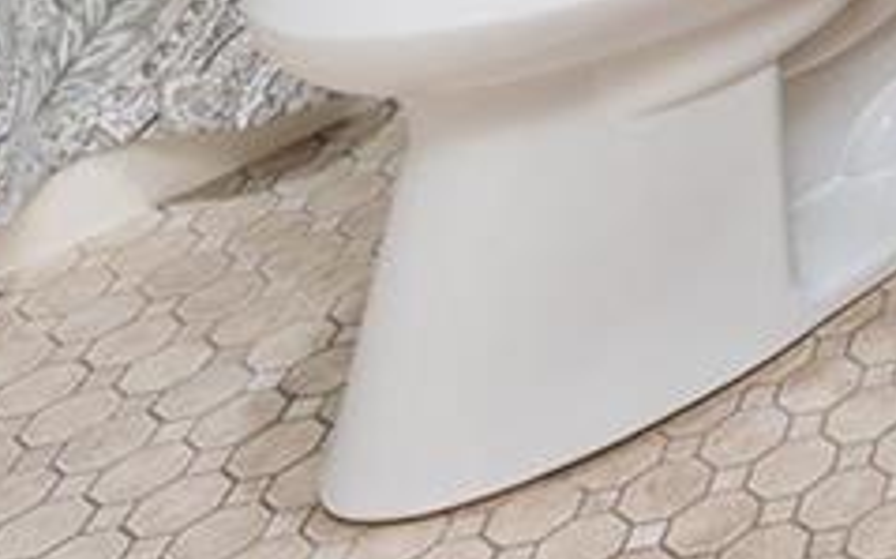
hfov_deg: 17.1
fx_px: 2001
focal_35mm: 82
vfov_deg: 10.9
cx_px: 1867
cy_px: -1095
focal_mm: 12
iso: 320
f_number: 7.1
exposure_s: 1/8
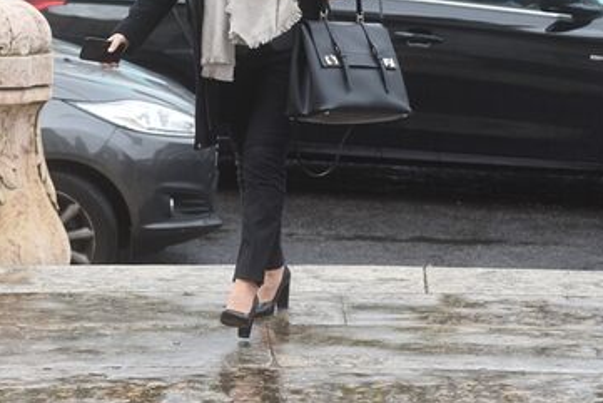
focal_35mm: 225
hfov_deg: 9.1
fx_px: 3770
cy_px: -33
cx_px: 179
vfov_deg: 6.1
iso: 250
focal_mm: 102
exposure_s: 1/500
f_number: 4.5
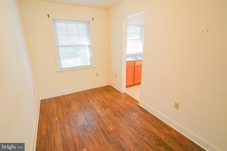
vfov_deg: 69.2
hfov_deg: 92.0
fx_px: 110
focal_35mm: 17
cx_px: 114
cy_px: 76
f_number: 4
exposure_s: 1/160
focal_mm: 17.4
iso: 1600
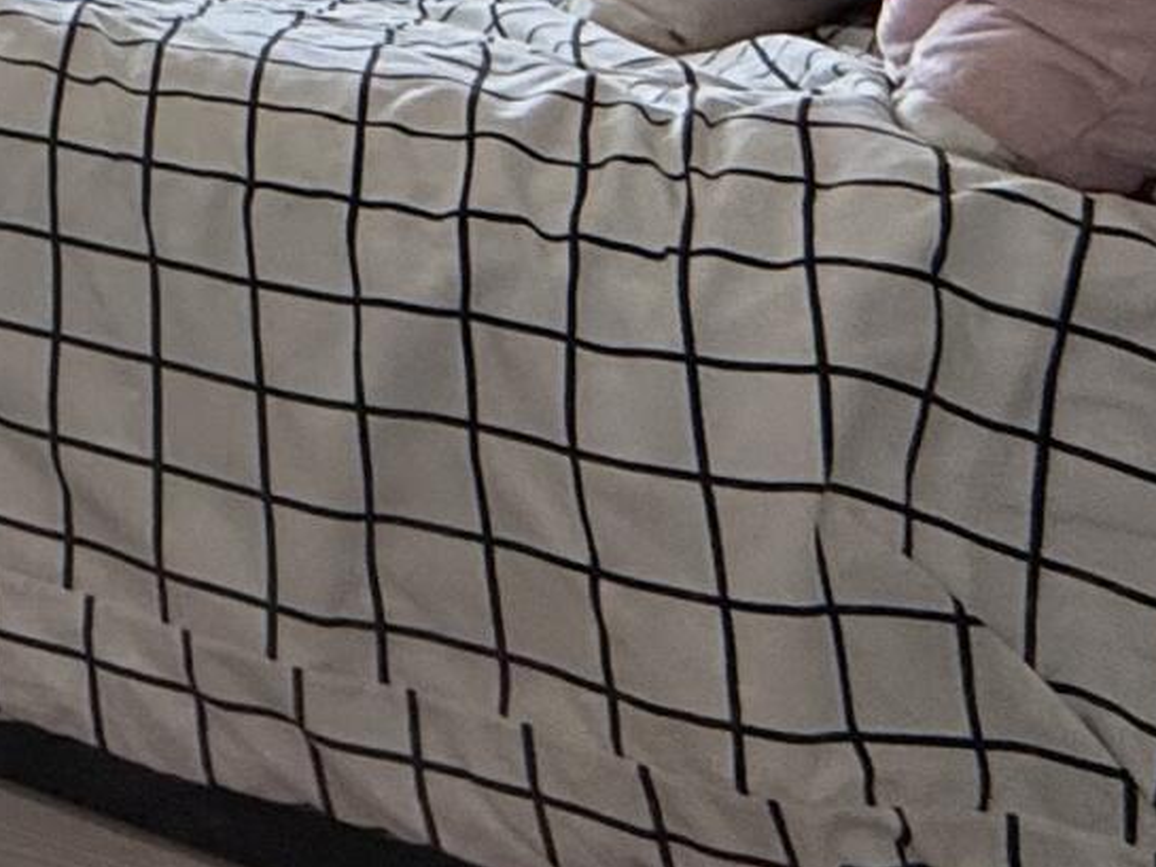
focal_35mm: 77
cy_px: -632
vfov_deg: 16.4
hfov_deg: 16.2
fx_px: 2572
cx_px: -1411
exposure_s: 1/120
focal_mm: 2.22
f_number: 2.2
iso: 100
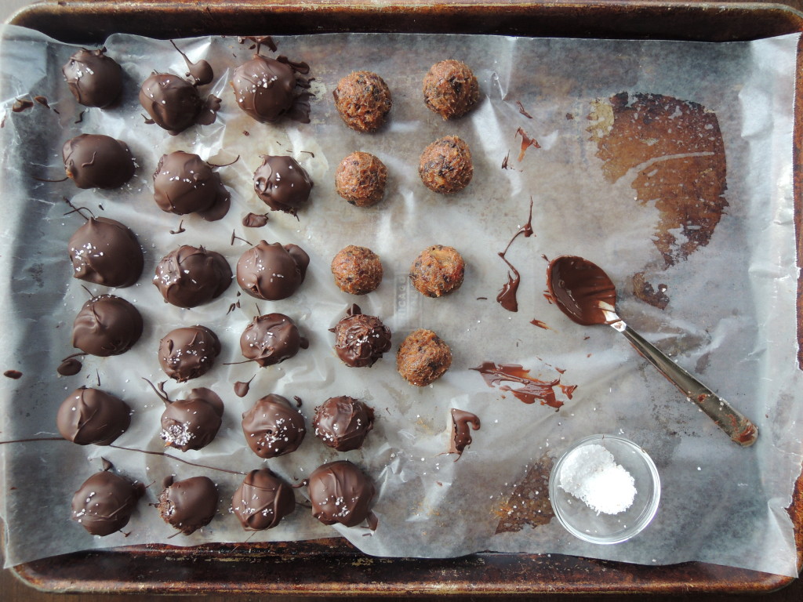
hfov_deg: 71.6
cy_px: 301
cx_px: 402
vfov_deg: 56.8
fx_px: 557
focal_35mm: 24
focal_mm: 4.3
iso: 220
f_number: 2.8
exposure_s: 1/30
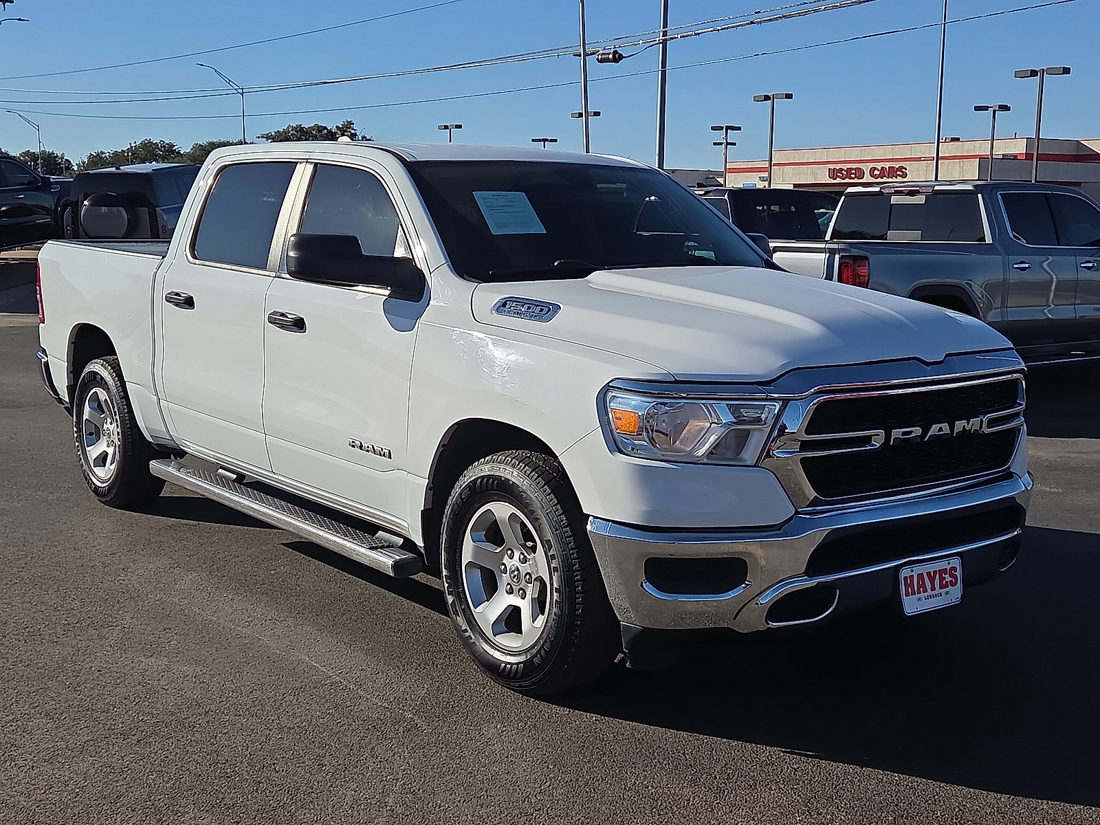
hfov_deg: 44.8
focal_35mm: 42
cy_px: 412
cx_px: 550
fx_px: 1335
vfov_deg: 34.3
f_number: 1.8
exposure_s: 1/2500
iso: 25
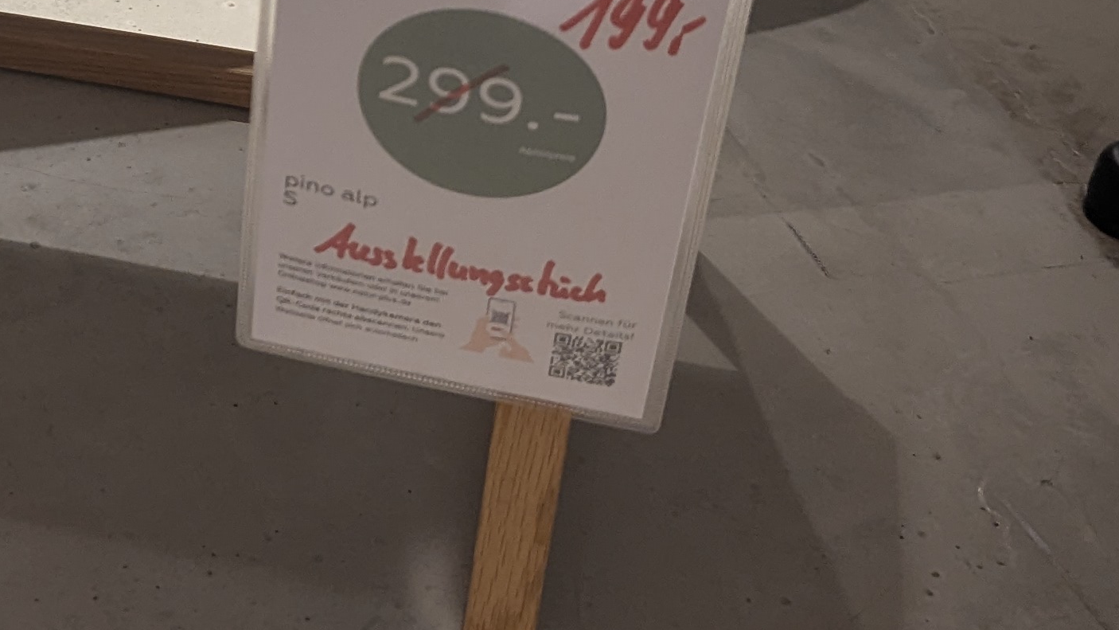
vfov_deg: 15.6
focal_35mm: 76
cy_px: -18
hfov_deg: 26.9
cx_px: 99
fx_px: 2255
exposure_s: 1/100
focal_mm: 6.81
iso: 351
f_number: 1.85
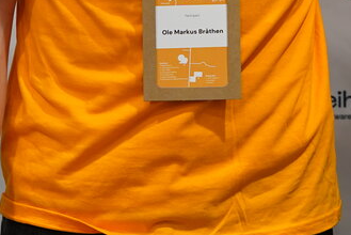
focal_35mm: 246
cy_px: -44
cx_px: 488
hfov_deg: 8.2
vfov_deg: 5.6
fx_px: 2401
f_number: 2.8
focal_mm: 50
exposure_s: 1/60
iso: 640
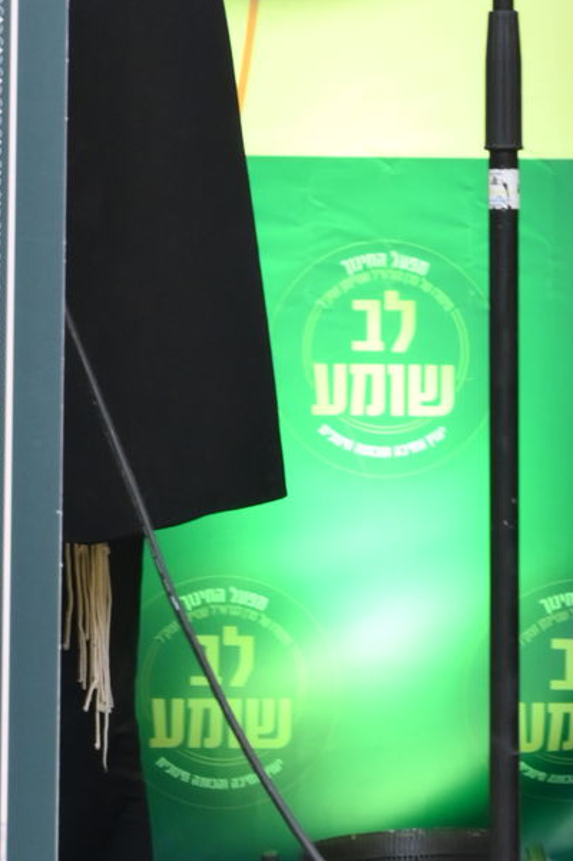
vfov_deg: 10.8
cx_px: 105
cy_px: -26
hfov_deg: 7.2
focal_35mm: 189
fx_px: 4517
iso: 1250
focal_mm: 54
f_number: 5.6
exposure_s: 1/125
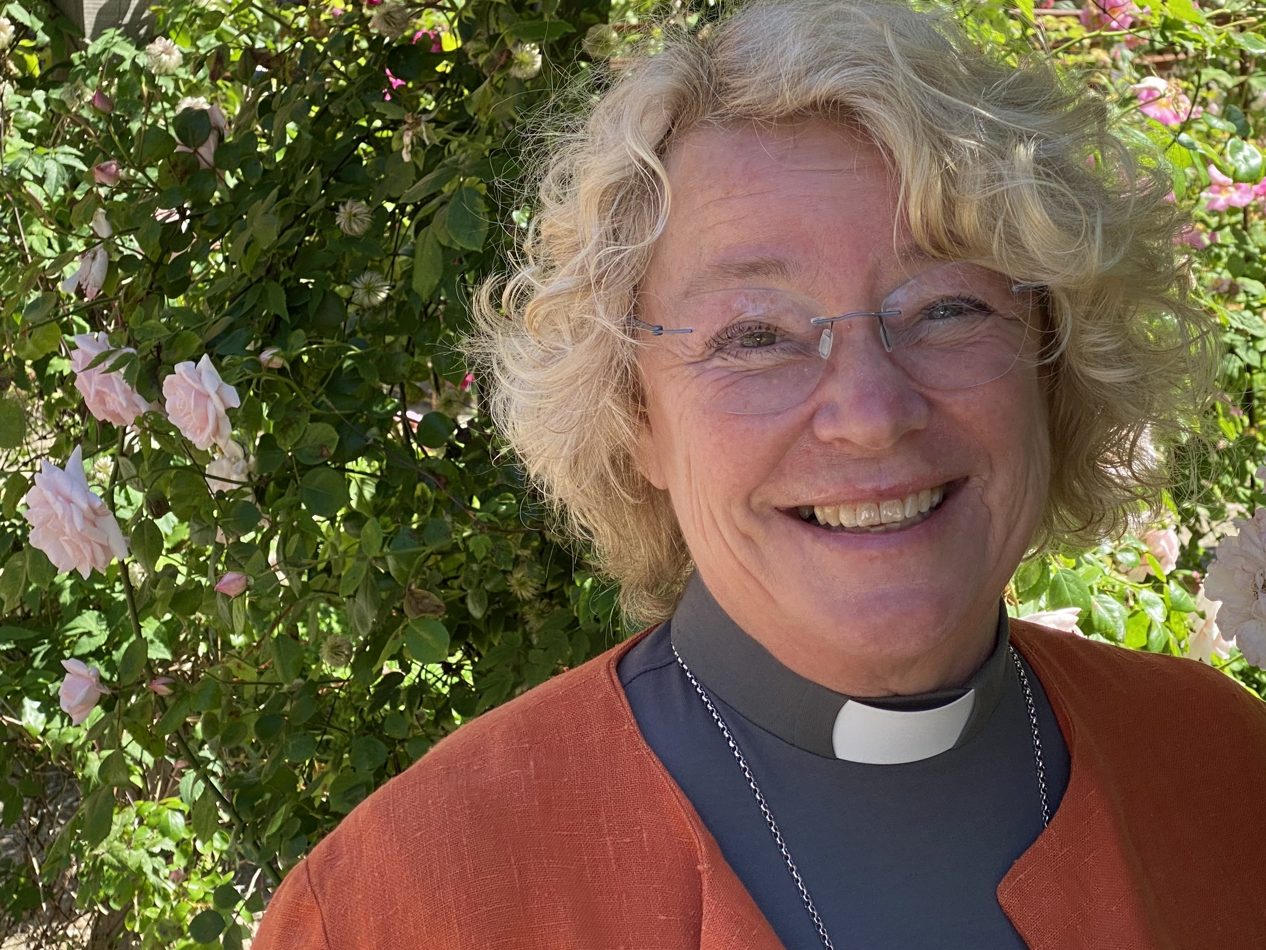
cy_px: 365
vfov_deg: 19.1
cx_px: 911
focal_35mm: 77
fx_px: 2816
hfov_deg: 25.1
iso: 20
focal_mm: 6
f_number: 2
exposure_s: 1/353
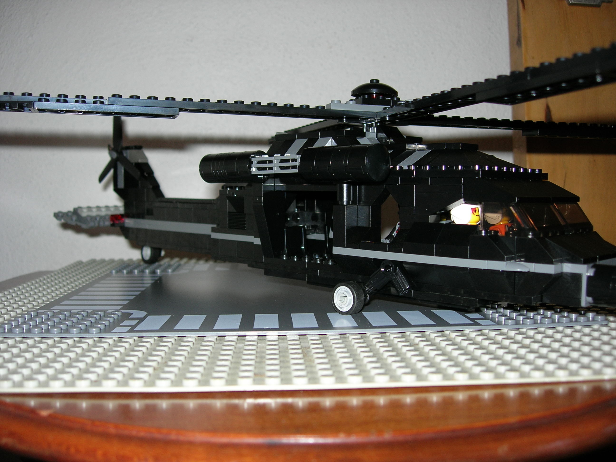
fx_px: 676
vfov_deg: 37.7
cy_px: 231
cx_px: 308
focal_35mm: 38
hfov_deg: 49.0
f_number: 2.8
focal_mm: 7.8
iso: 64
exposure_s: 1/60.1
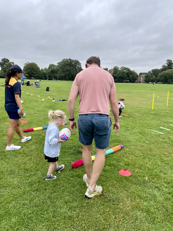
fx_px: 173
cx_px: 86
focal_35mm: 26
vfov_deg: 67.3
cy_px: 116
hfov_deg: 53.1
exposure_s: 1/473
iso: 32
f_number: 1.6
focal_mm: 4.2
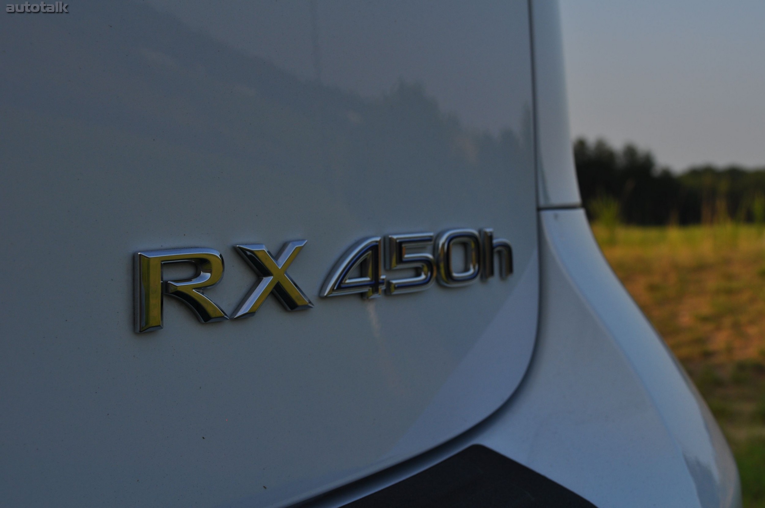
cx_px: 382
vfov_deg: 26.4
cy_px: 254
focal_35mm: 51
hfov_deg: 38.9
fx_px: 1083
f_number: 9
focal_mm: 34
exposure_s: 1/320
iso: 200
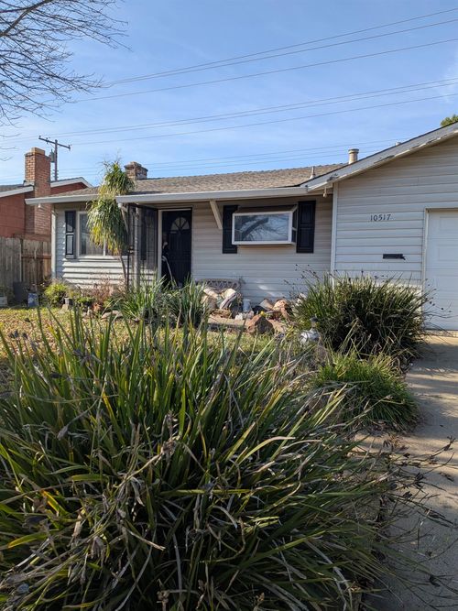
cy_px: 306
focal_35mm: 24
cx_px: 229
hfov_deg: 56.8
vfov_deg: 71.6
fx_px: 424
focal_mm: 4.53
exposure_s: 1/1088
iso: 28
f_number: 1.7
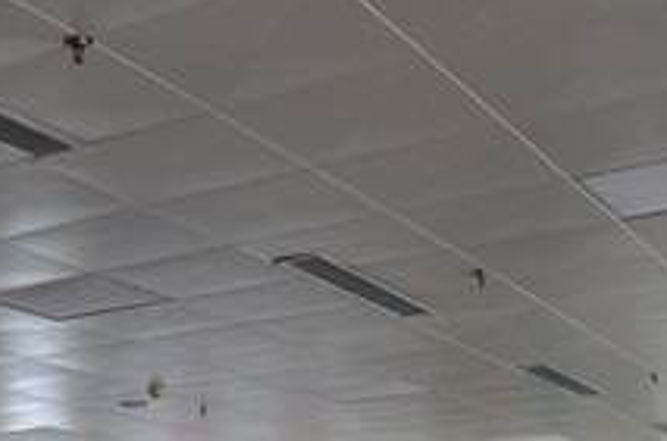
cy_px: 541
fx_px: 1405
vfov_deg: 17.0
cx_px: 72
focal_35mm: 76
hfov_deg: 25.9
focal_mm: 18
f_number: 5
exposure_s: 1/100
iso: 400
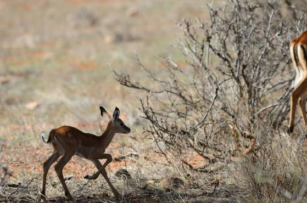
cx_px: 127
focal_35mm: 751
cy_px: 115
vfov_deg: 1.8
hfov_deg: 2.8
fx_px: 6390
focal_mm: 400
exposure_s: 1/640
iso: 200
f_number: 5.6
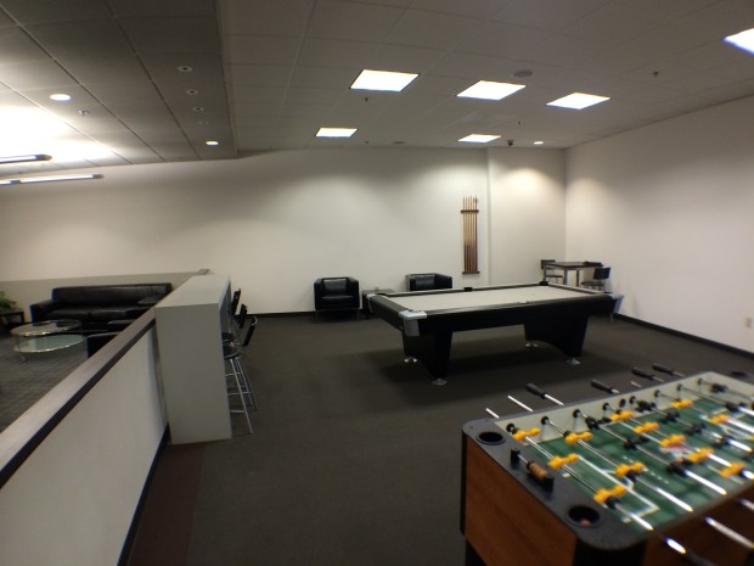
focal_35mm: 30
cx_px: 377
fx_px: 653
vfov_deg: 46.8
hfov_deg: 60.0
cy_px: 283
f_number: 2.2
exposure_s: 1/30
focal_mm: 4.12
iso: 125
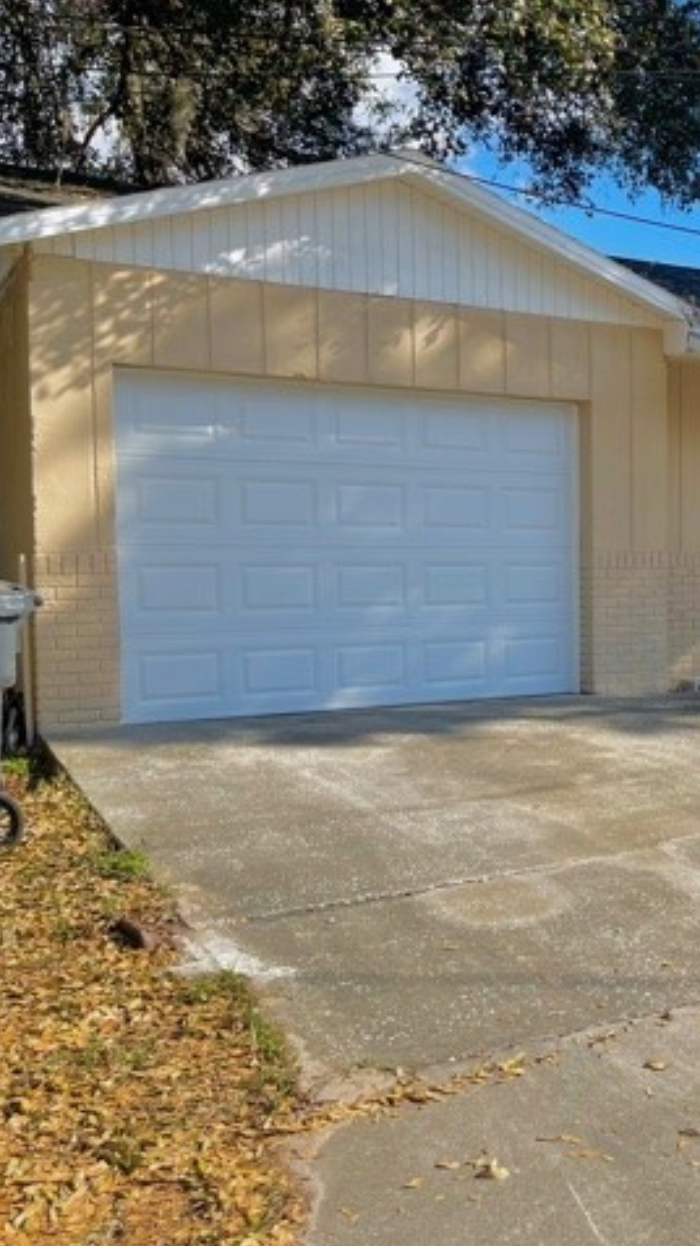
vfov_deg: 52.8
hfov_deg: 28.5
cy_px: 624
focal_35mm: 38
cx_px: 760
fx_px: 1255
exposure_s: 1/1976
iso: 32
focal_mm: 5.1
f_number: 1.6
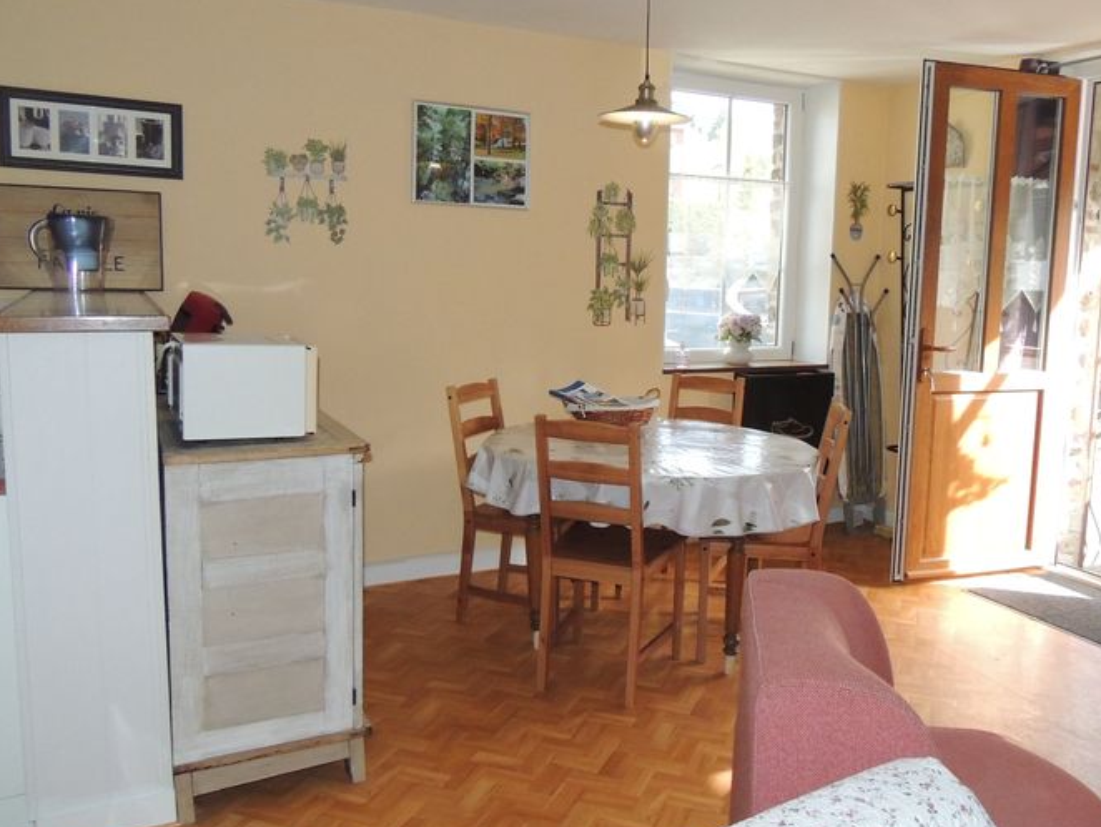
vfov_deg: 48.2
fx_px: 923
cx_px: 637
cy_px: 388
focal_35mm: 29
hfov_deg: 61.3
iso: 800
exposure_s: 1/400
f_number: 3
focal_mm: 4.3
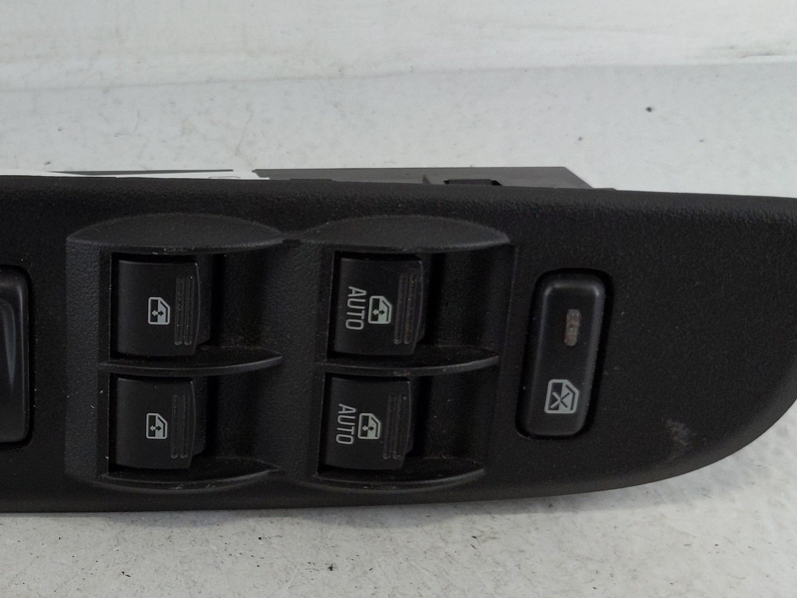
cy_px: 394
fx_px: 1381
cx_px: -47
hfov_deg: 29.5
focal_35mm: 60
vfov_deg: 24.3
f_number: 1.73
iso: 59
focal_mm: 4.38
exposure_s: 1/125
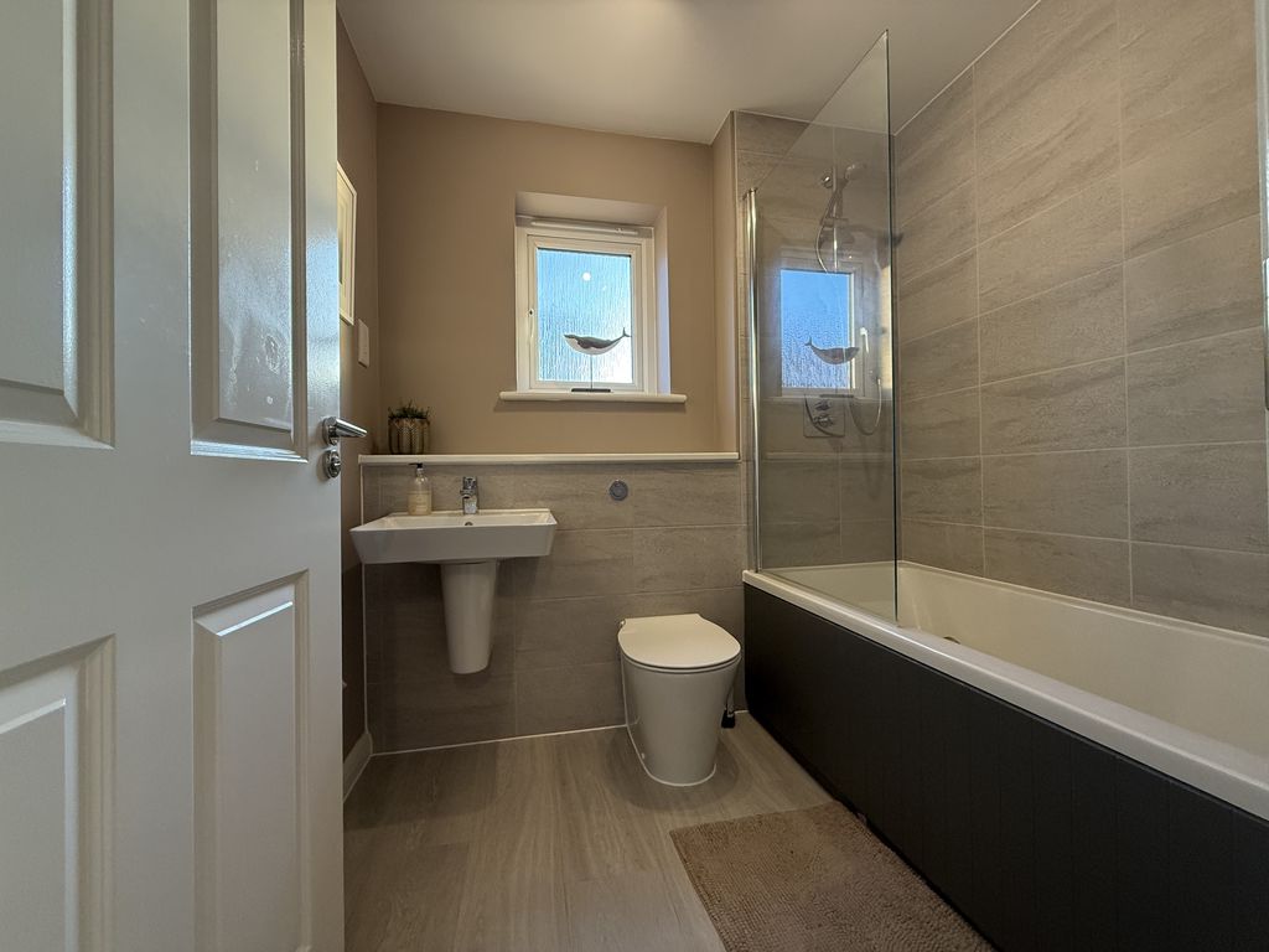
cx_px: 634
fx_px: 513
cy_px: 476
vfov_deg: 85.7
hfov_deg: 102.1
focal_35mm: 14
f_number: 2.2
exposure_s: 1/99
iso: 250
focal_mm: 2.22
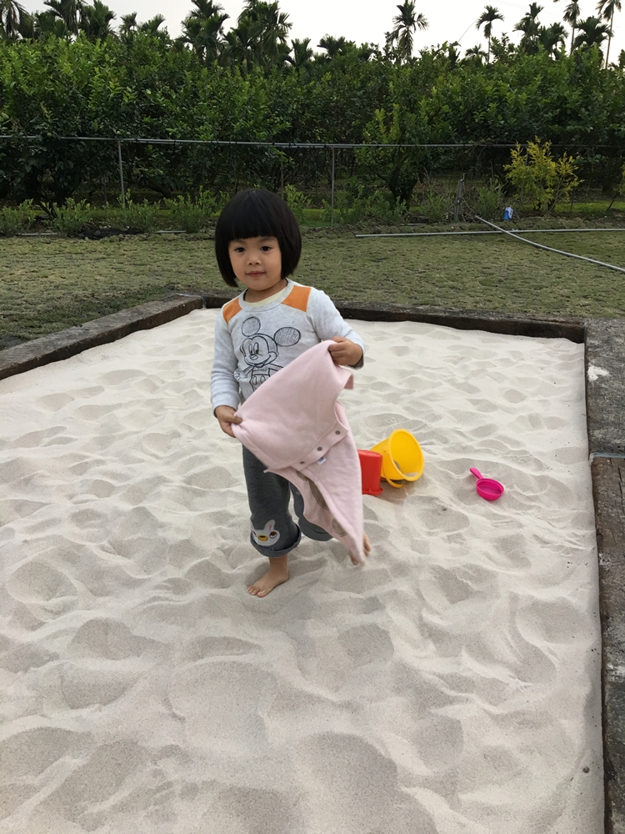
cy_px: 417
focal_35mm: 29
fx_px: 698
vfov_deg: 61.7
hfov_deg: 48.2
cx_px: 312
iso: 25
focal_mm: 4.15
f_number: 2.2
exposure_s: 1/30
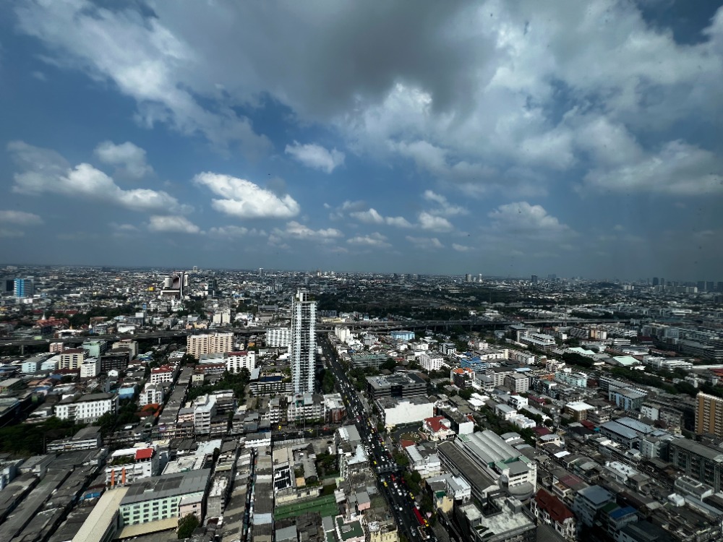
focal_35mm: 13
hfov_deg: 106.2
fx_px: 272
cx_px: 362
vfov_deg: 89.9
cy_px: 271
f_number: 1.8
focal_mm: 1.57
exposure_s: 1/1647
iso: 32
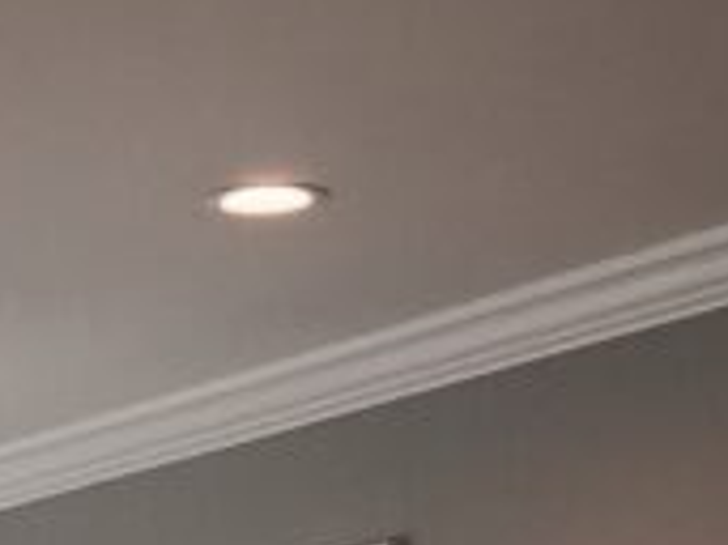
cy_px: 1516
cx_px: 89
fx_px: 3657
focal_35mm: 174
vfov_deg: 7.6
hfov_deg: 11.3
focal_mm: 4.15
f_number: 2.2
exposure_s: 1/120
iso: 50
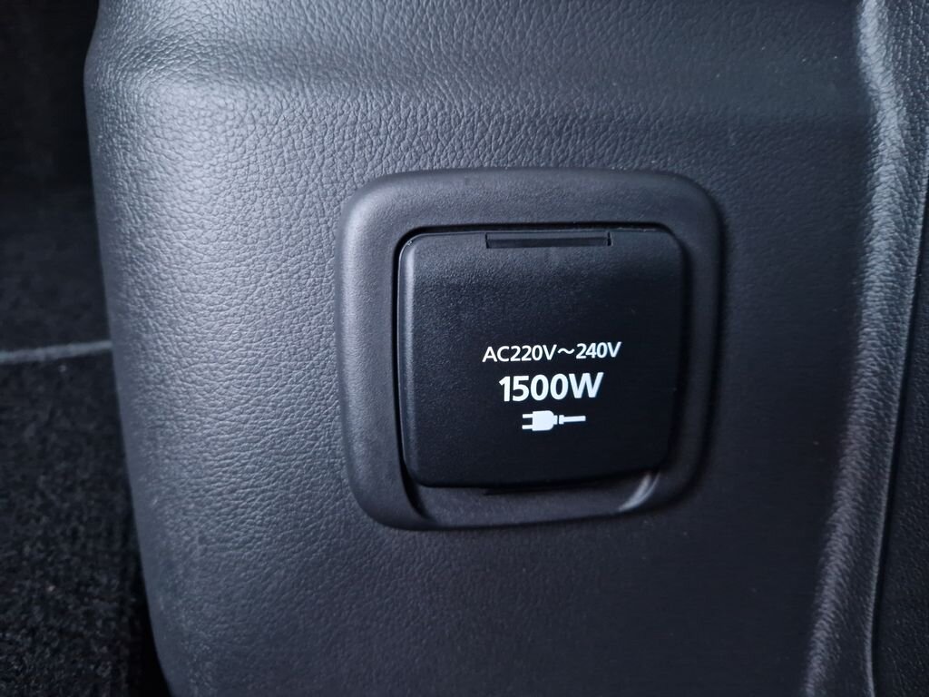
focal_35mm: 23
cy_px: 348
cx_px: 464
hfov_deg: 73.9
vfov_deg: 58.9
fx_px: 617
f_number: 1.8
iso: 1250
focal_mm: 5.4
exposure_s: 1/14
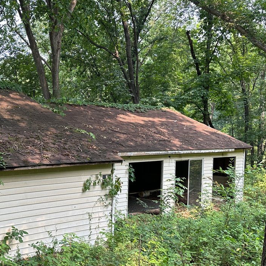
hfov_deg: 35.5
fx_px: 400
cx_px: 49
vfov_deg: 36.8
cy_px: 142
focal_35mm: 46
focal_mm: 6.86
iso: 80
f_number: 1.78
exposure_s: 1/379
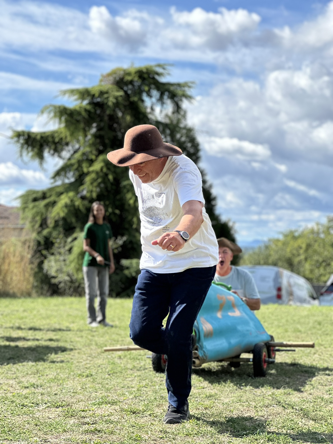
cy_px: 222
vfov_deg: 25.3
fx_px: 988
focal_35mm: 77
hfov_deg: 19.1
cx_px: 166
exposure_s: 1/747
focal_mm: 9
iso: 32
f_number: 2.8
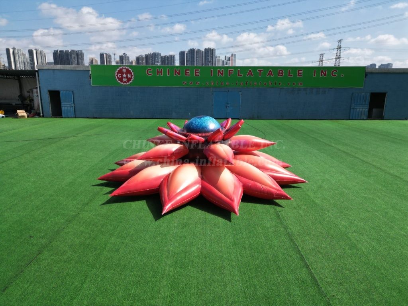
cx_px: 204
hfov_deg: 71.6
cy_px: 153
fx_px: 283
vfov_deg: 56.8
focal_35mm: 24
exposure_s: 1/3000
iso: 120
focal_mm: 6.72
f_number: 1.7
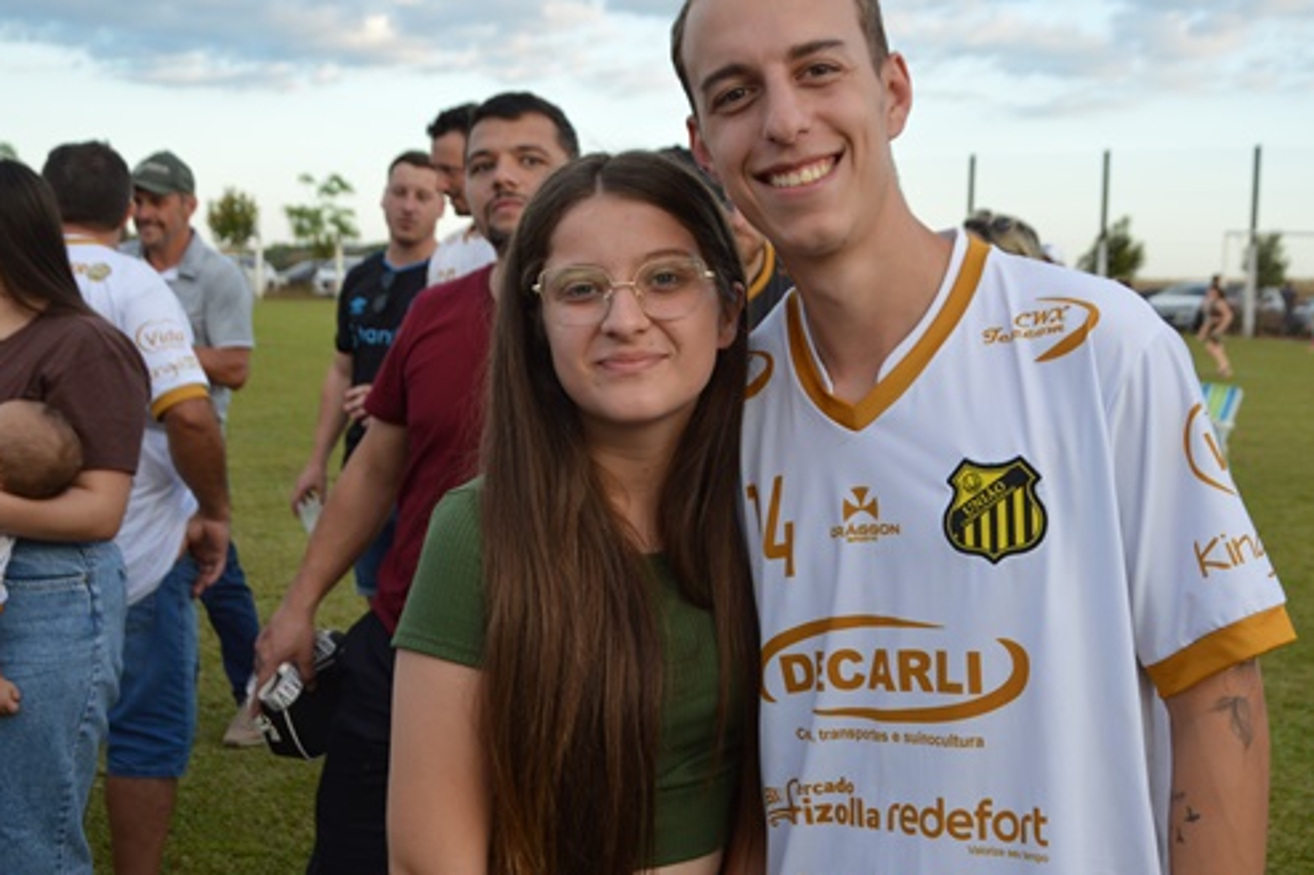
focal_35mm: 51
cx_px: 742
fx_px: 1861
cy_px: 382
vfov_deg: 26.4
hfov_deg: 38.8
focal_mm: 28
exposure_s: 1/125
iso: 180
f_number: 5.6
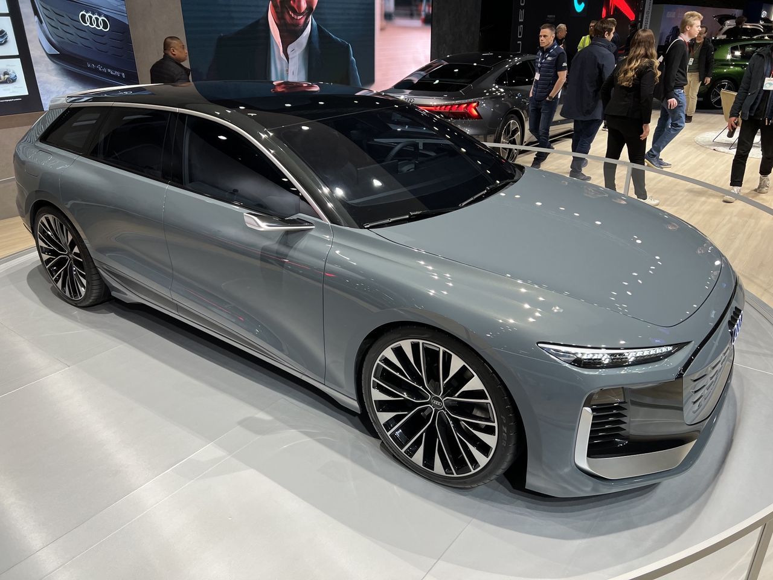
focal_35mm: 26
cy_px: 290
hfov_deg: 67.3
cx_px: 386
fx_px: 581
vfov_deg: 53.1
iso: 64
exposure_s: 1/100
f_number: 1.5
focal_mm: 5.7
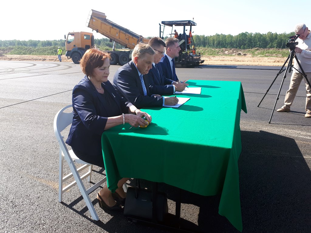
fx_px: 243
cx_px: 156
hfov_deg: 65.3
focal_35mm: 27
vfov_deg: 51.4
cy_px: 116
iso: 40
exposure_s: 1/576
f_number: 1.9
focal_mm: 3.6
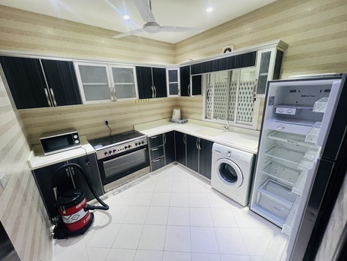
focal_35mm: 13
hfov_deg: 106.2
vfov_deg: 89.9
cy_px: 130
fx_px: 130
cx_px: 174
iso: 250
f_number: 1.8
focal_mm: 1.57
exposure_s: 1/95
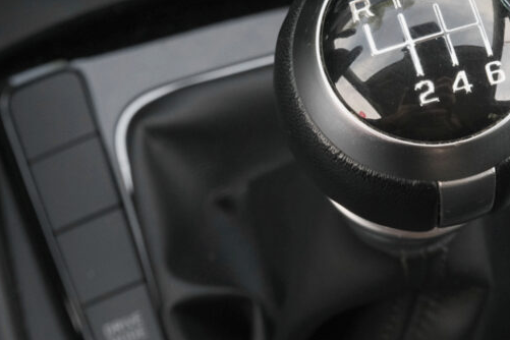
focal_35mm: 94
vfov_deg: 14.5
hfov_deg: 21.6
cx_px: 314
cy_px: 102
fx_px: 1332
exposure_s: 1/160
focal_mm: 30.5
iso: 2000
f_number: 9
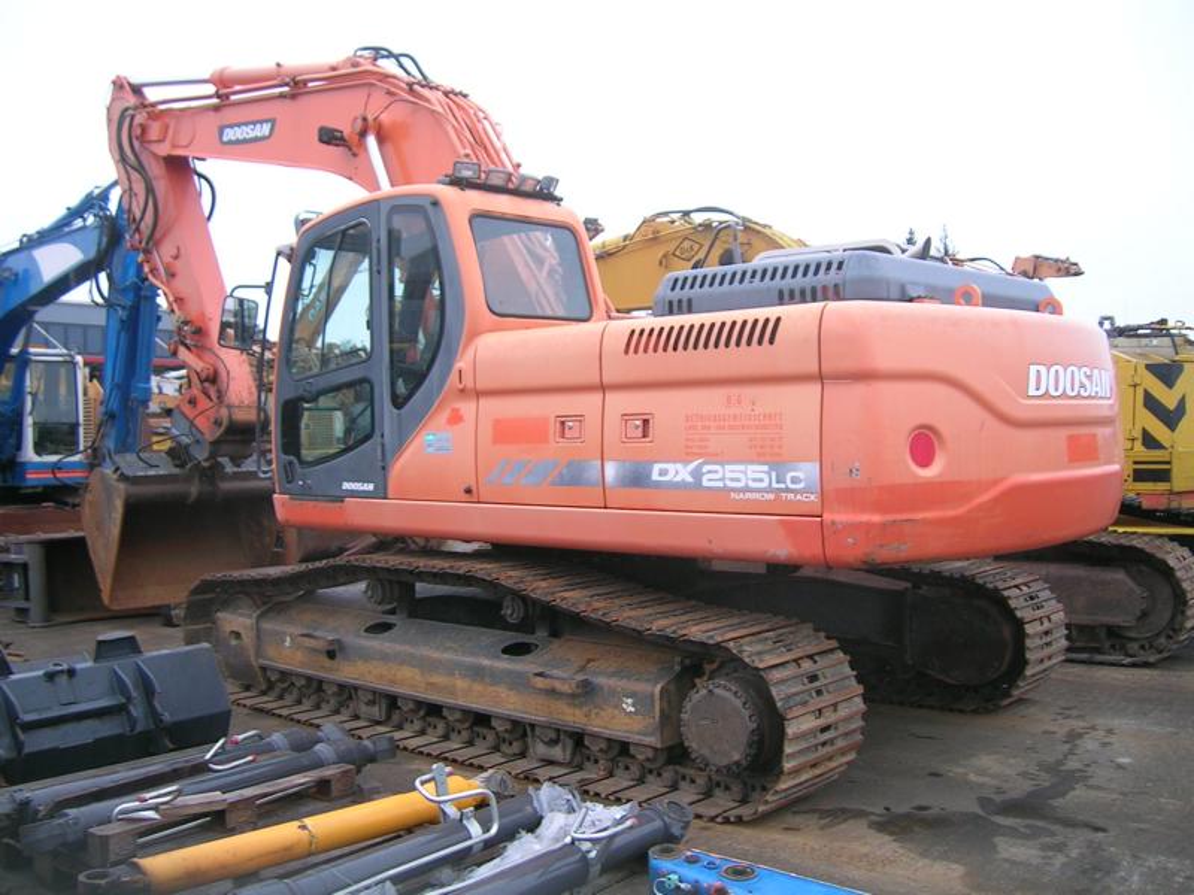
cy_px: 448
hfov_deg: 52.6
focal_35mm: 35
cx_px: 597
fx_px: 1207
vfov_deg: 40.7
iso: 50
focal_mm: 5.4
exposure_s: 1/51.5
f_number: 2.8
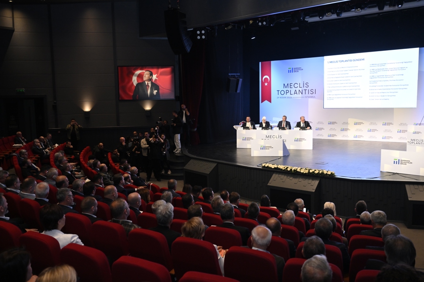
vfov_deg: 42.3
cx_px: 212
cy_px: 141
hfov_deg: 60.3
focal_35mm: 31
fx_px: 365
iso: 1600
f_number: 4
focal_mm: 31
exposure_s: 1/200
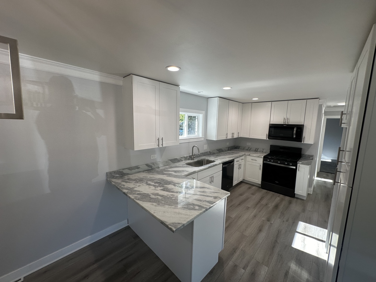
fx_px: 152
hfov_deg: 102.1
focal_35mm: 14
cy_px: 141
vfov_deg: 85.7
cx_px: 188
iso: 64
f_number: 2.2
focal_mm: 2.22
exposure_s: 1/120
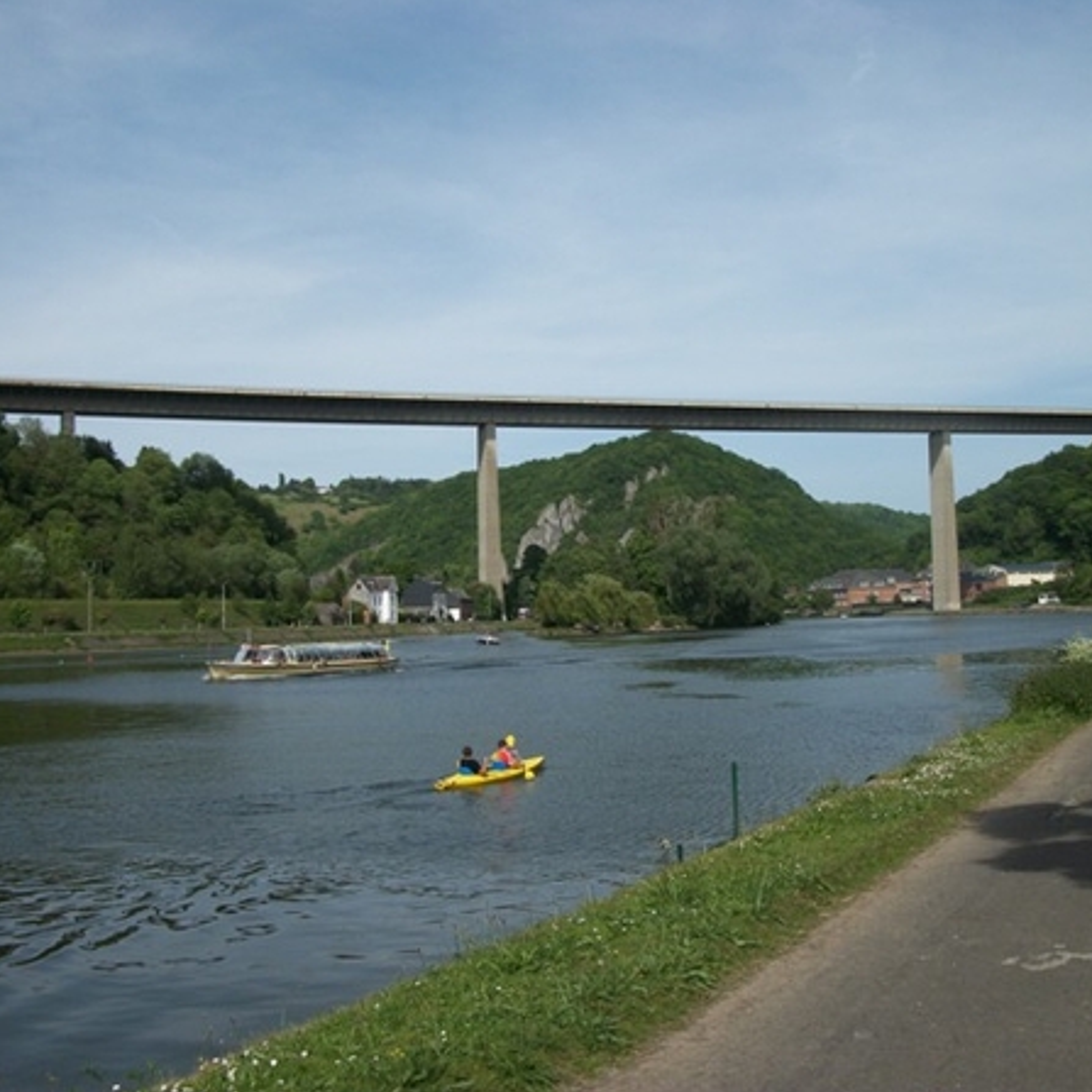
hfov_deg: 43.8
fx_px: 1356
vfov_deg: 43.9
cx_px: 489
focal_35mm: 38
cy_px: 545
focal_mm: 5.7
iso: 80
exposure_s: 1/250
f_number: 8.8
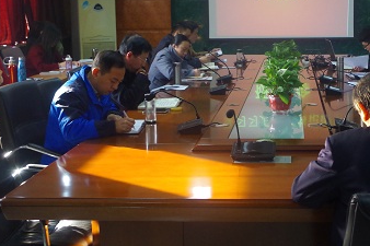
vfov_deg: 22.9
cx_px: 270
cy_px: 83
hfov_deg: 33.4
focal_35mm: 59
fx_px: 606
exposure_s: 1/50
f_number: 4.5
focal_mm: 24.38
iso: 1600
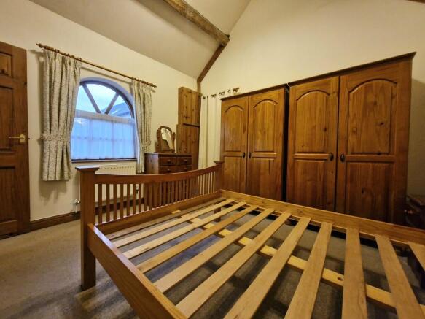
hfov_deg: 106.2
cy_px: 160
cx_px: 212
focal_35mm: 13
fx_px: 160
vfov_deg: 89.9
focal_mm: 1.74
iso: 500
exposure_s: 1/33
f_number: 2.2
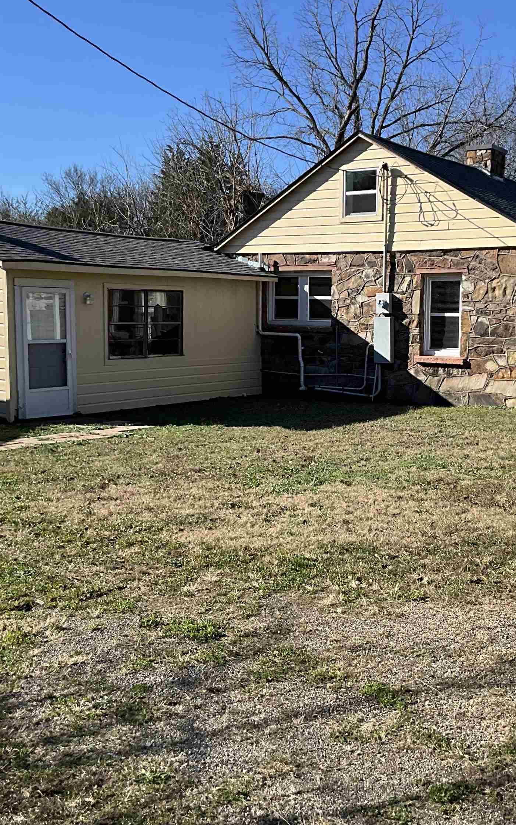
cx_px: 335
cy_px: 408
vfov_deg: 47.2
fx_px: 945
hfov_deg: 30.4
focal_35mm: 42
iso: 25
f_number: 1.8
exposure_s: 1/1311
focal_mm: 3
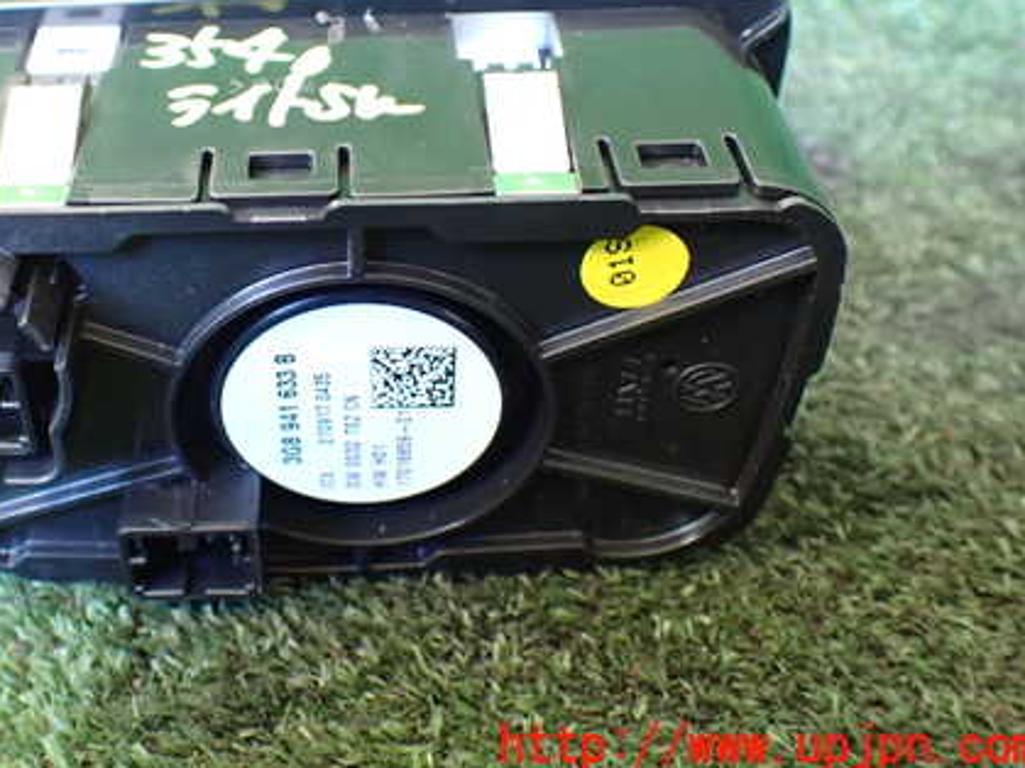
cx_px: 318
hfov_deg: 43.1
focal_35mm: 43
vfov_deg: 33.1
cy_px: 227
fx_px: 1273
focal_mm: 5.4
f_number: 2.3
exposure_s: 1/40
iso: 800
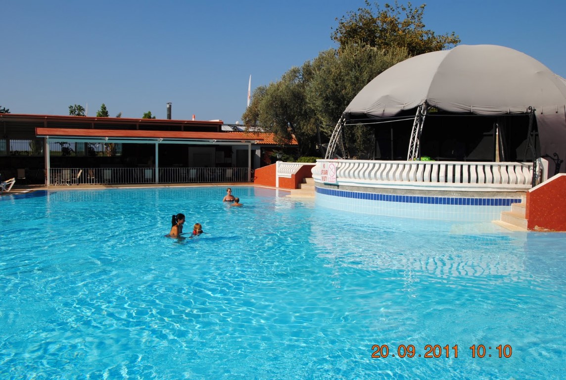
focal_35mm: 30
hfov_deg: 61.8
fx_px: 473
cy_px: 190
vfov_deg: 43.8
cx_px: 283
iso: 100
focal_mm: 20
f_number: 9
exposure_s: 1/320
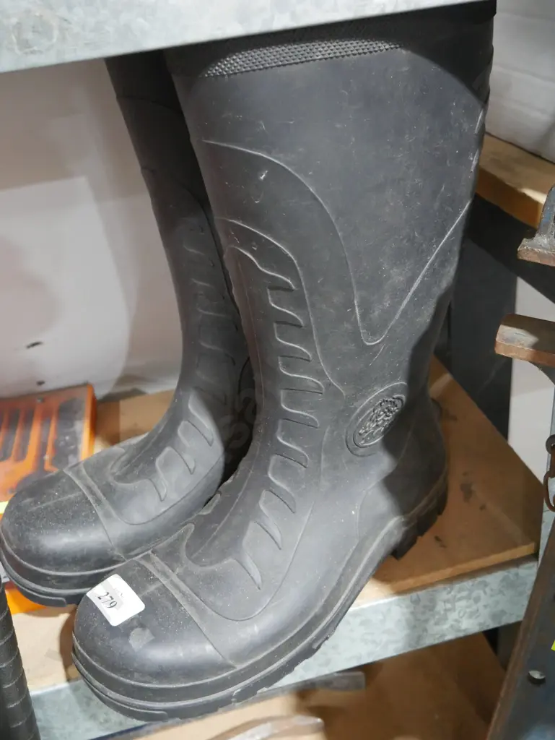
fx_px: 769
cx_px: 278
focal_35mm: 36
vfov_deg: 51.3
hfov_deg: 39.7
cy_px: 370
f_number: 4
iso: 3200
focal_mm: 18
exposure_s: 1/50
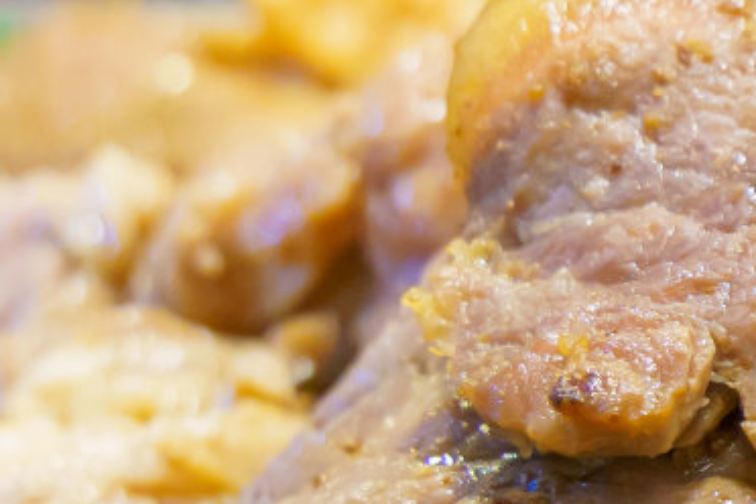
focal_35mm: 187
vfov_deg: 7.3
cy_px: 383
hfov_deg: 10.3
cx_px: 1398
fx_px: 3930
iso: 1000
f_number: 2.8
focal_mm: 29
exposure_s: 1/100
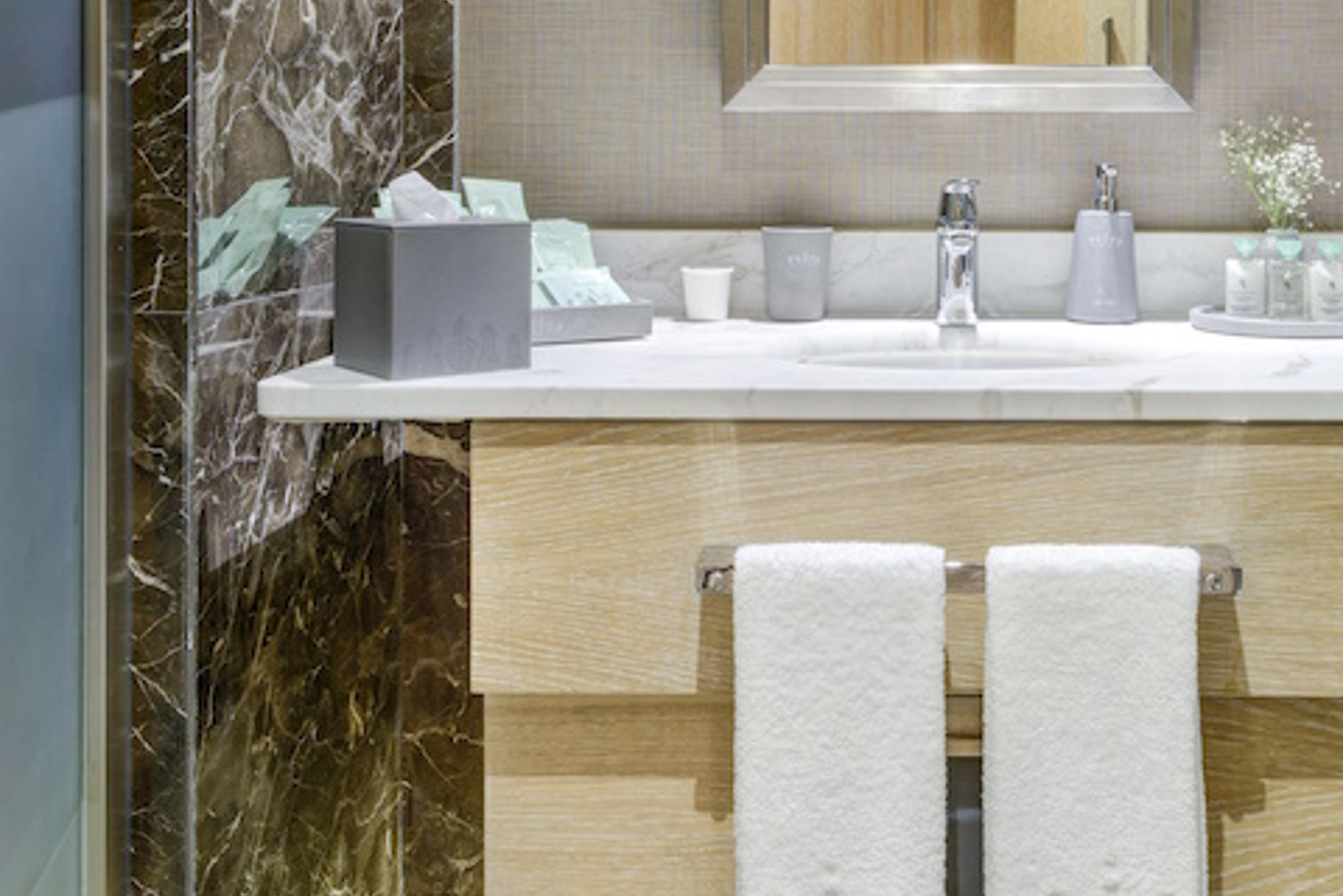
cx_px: 954
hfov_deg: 45.3
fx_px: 1567
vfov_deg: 30.8
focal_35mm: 42
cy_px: 132
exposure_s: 4
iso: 100
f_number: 11
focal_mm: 14
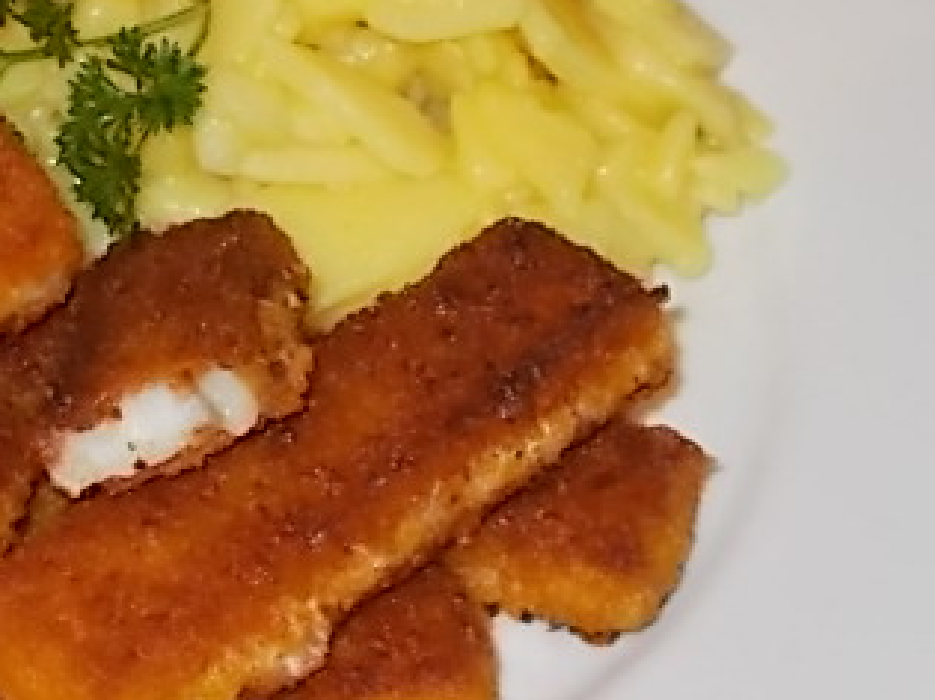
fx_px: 3186
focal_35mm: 118
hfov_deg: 16.5
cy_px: 323
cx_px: 83
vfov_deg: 12.5
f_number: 4.9
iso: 200
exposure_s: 1/30
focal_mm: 10.3
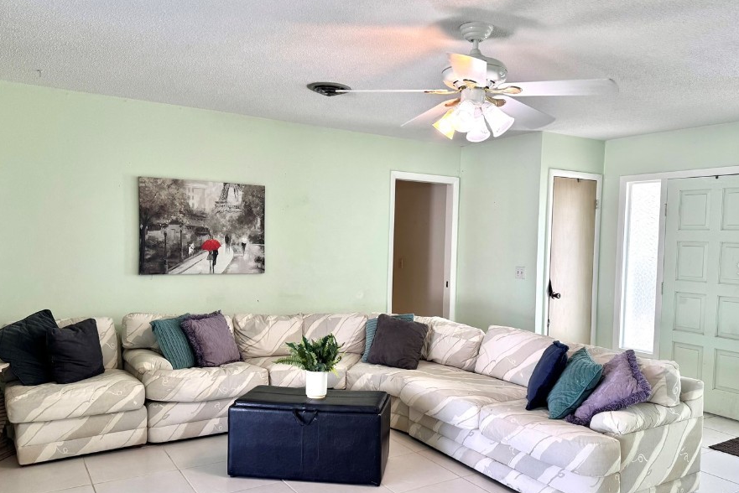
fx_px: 595
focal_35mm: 29
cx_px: 387
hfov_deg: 63.6
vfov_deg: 44.9
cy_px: 268
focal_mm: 6.76
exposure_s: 1/172
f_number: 1.78
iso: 80
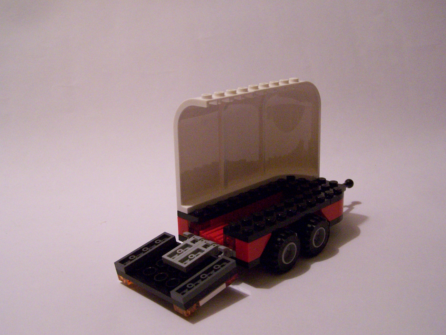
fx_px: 554
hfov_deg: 43.9
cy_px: 168
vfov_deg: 33.6
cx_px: 223
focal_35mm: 43
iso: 400
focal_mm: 7.1
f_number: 2.9
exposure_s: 1/30
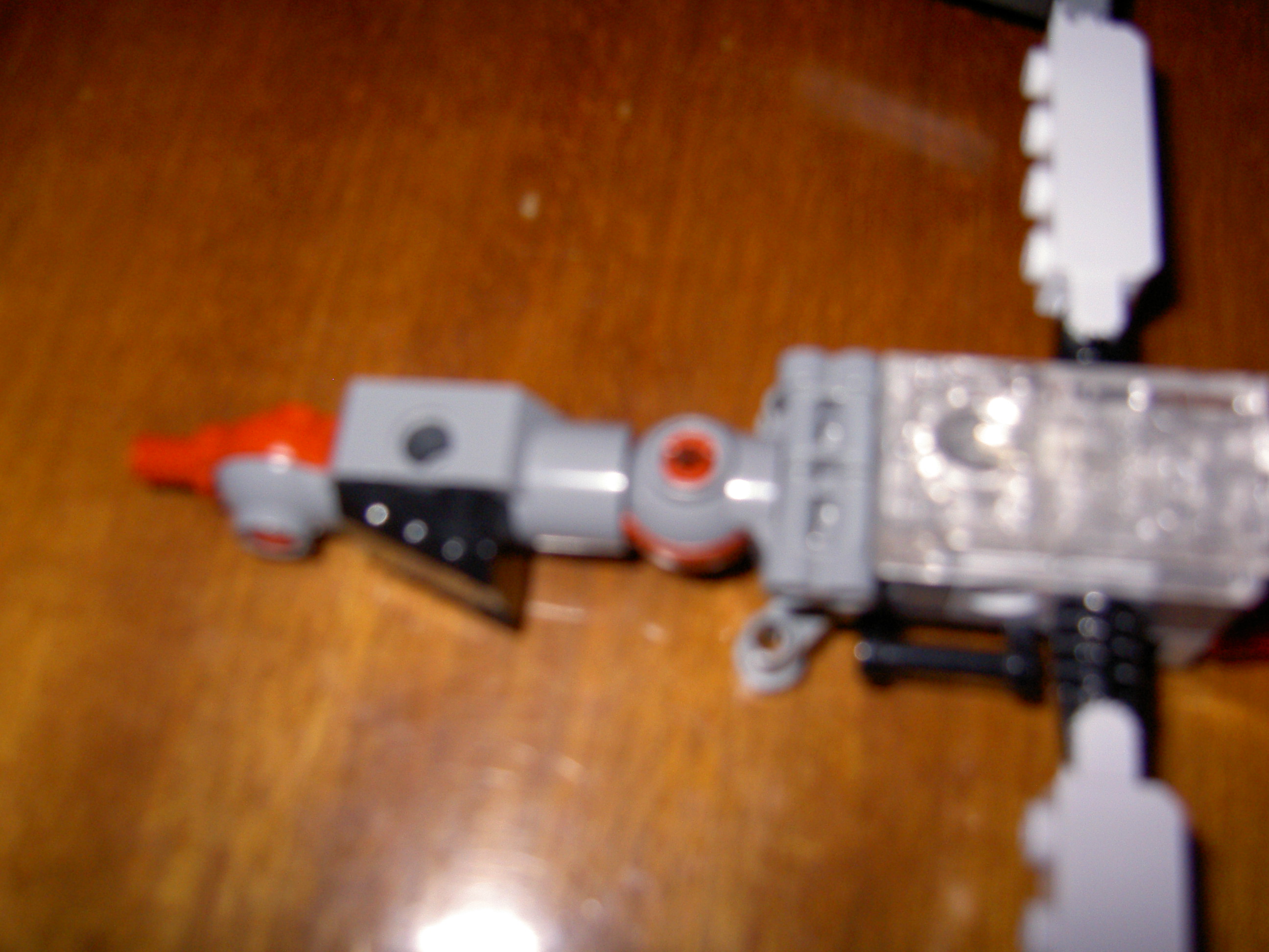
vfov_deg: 41.8
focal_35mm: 34
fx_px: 1246
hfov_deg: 54.0
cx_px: 634
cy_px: 476
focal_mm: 5.6
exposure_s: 1/60
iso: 100
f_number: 2.8
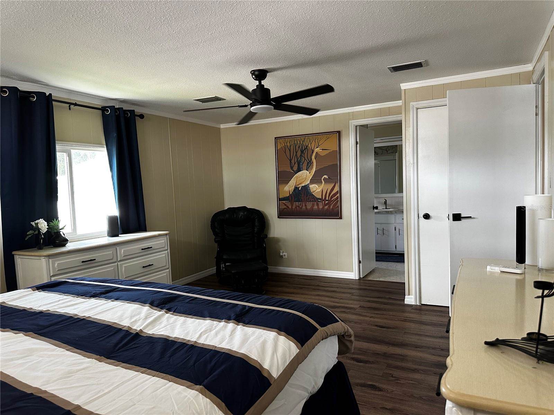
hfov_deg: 71.6
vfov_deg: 56.8
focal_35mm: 24
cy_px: 208
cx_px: 277
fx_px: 384
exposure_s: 1/121
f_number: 1.78
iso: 200
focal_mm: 6.86
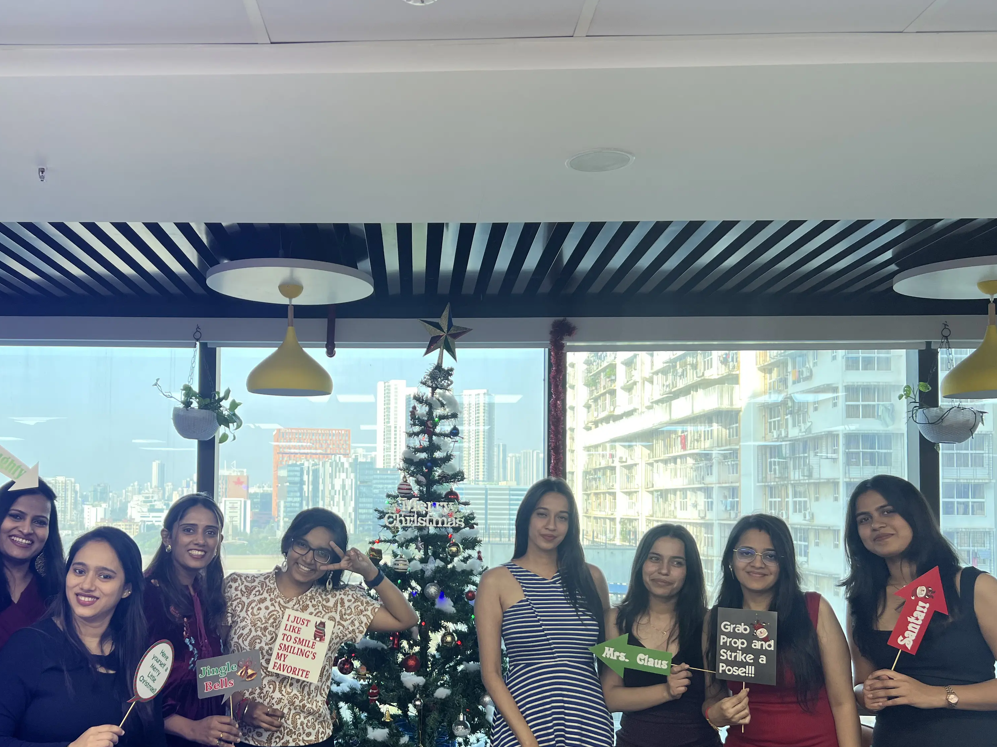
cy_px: 470
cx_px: 359
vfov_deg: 40.4
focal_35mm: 35
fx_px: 1008
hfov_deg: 51.9
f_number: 1.5
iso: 32
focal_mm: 5.7
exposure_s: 1/100
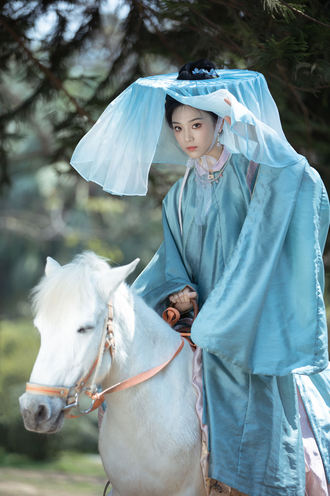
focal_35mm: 145
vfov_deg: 14.2
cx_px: 165
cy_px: 248
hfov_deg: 9.5
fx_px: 1994
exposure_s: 1/500
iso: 100
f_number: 2.8
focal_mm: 145
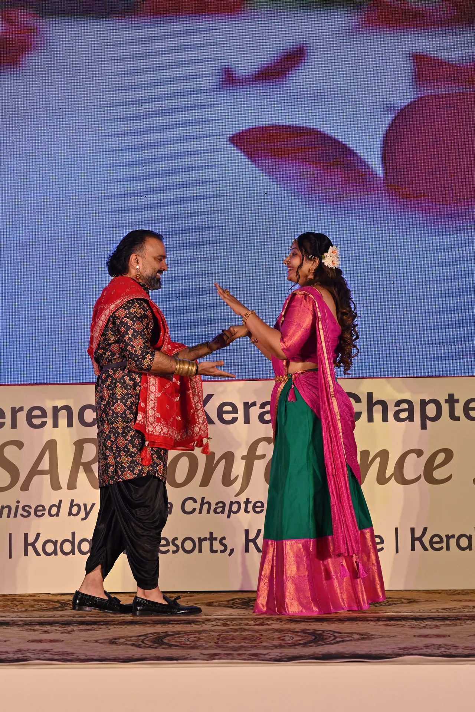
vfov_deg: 23.9
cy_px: 356
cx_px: 238
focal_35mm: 85
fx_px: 1682
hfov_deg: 16.1
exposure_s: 1/250
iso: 1250
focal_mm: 85
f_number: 5.6
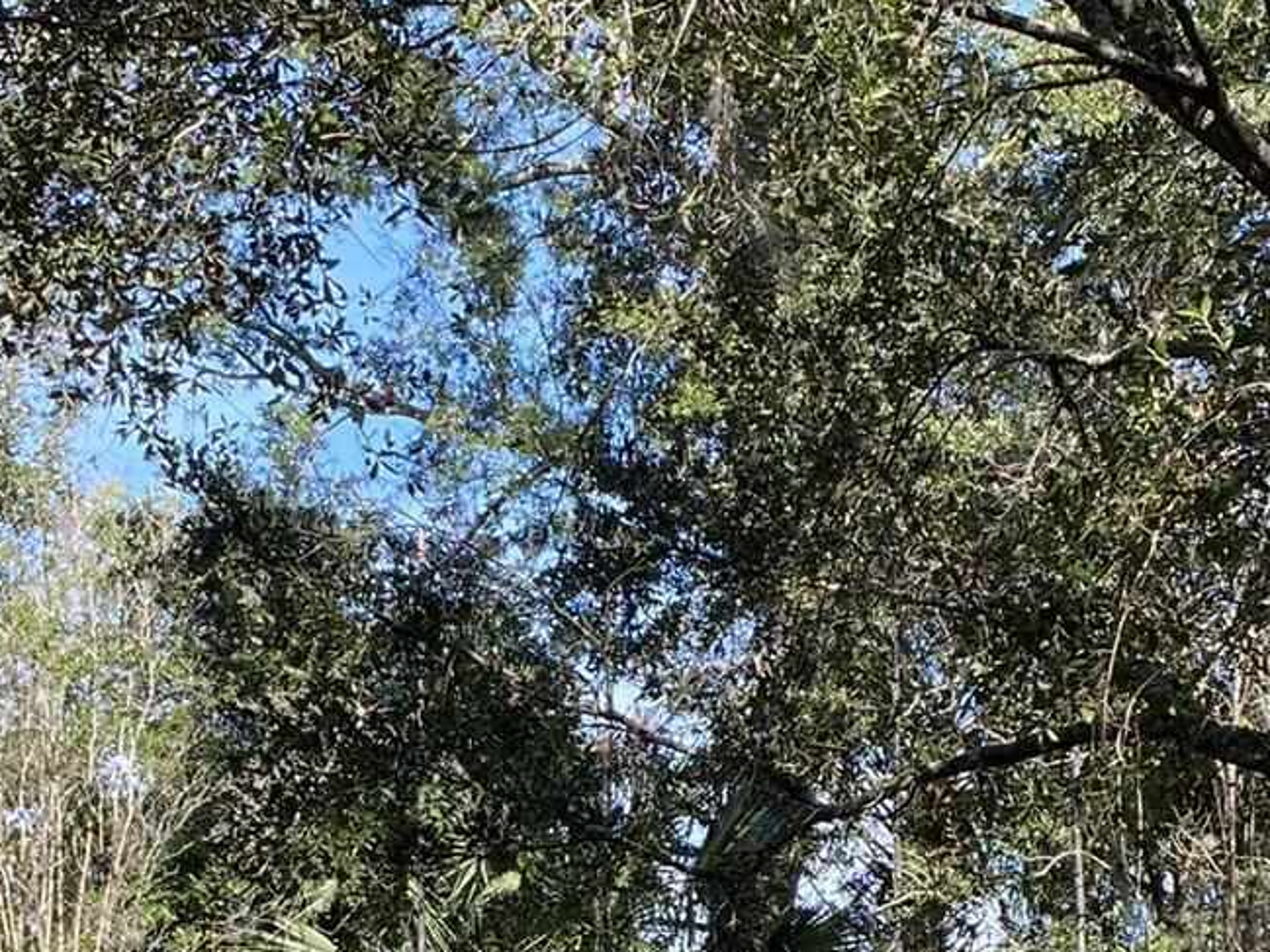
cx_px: 644
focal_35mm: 82
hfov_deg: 23.8
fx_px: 3009
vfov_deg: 17.6
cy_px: 934
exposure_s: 1/408
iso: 32
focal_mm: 4.25
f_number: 1.8
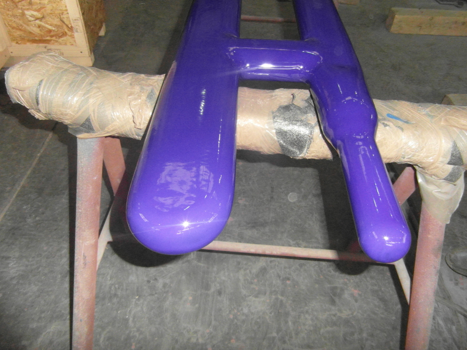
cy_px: 169
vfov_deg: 54.9
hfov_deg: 69.4
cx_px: 241
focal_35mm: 25
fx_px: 337
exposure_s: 1/30
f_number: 3.2
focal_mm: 4
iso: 640
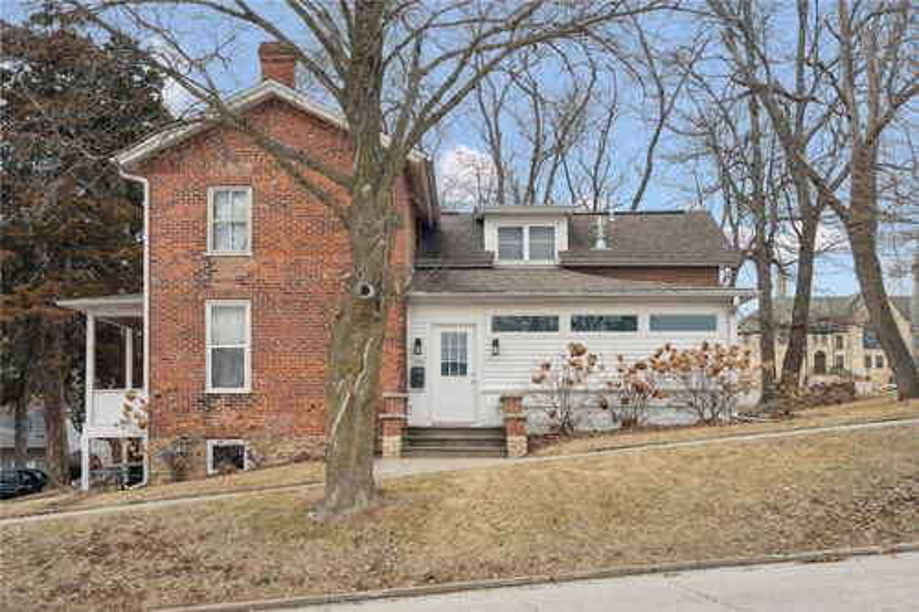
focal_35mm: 35
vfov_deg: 37.8
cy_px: 306
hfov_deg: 54.5
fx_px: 893
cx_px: 460
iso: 400
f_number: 10
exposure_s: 1/100
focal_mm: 35
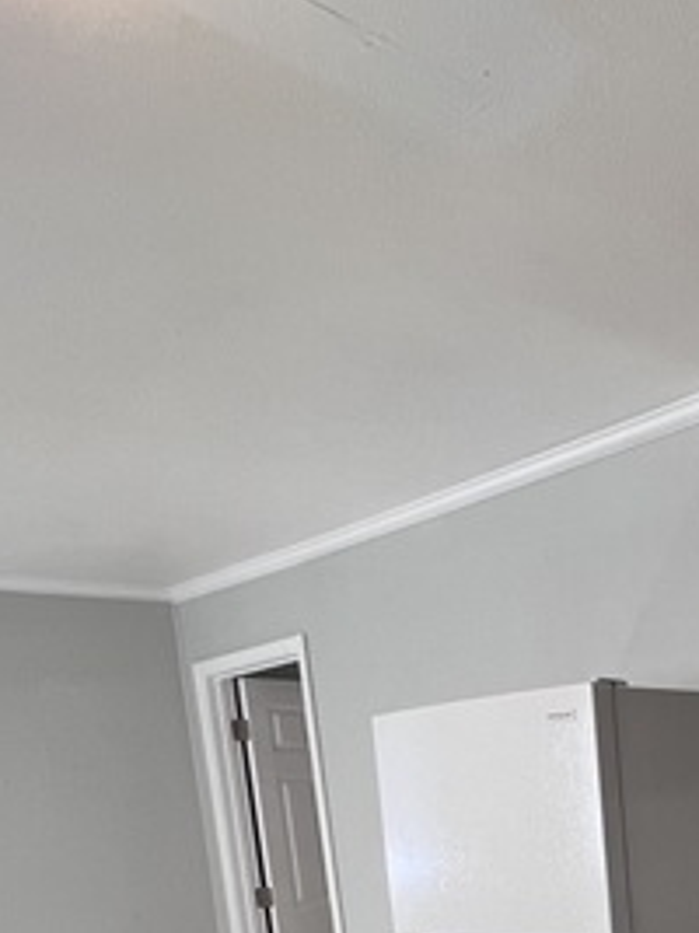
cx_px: 730
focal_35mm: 39
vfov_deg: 41.3
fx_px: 1051
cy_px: 947
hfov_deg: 33.1
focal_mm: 1.57
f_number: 1.8
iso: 125
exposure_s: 1/120
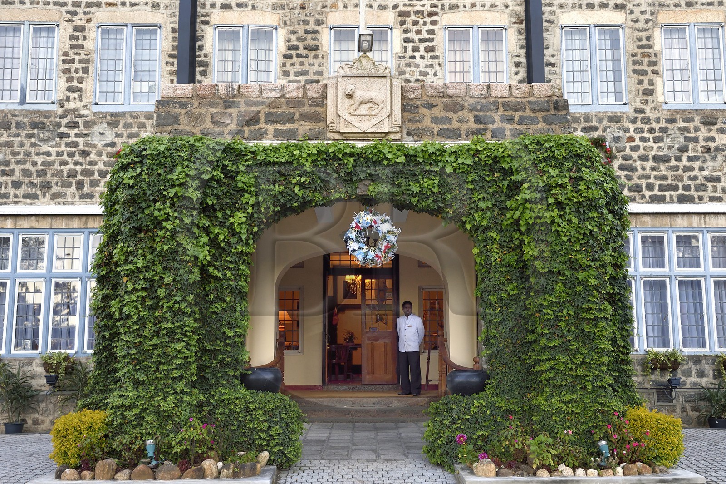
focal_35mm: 38
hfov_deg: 50.7
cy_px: 242
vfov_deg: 35.0
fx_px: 766
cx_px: 363
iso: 1600
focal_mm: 38
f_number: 6.3
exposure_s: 1/125
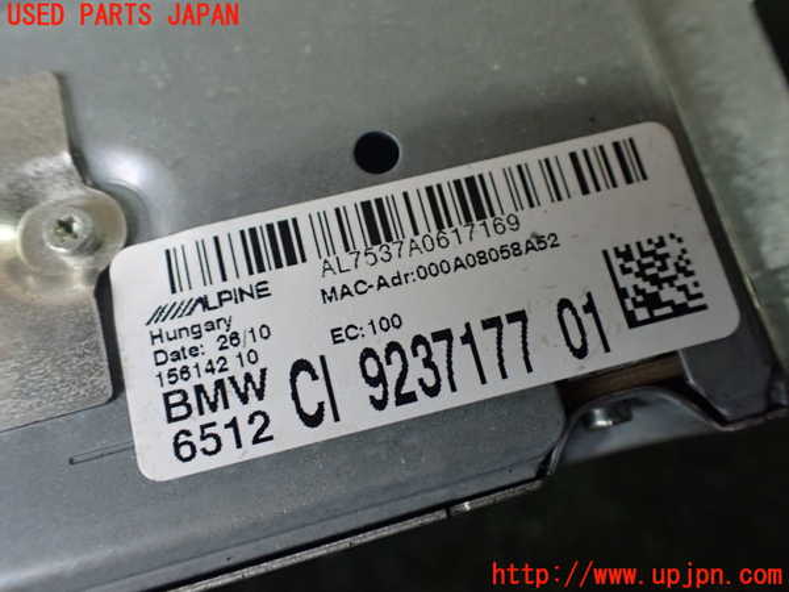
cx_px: 394
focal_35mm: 30
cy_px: 296
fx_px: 684
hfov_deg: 60.0
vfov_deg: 46.8
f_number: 2.3
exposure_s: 1/60
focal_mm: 5.4
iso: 800
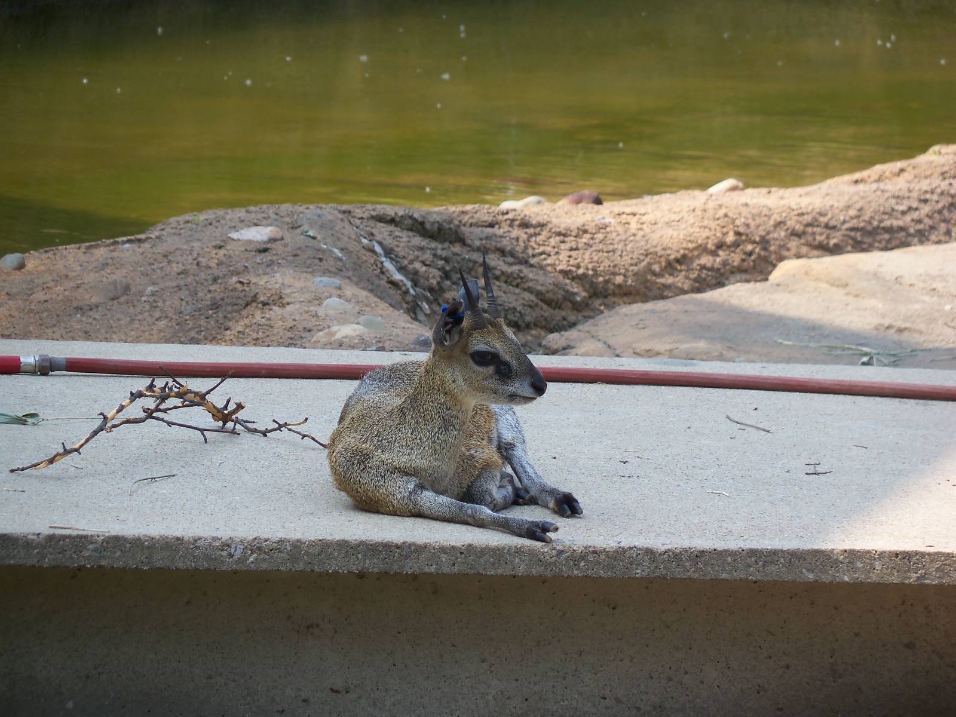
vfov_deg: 5.2
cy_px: 358
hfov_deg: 6.9
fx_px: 7899
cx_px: 478
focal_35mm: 286
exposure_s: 1/200
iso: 64
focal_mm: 50.6
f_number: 4.5
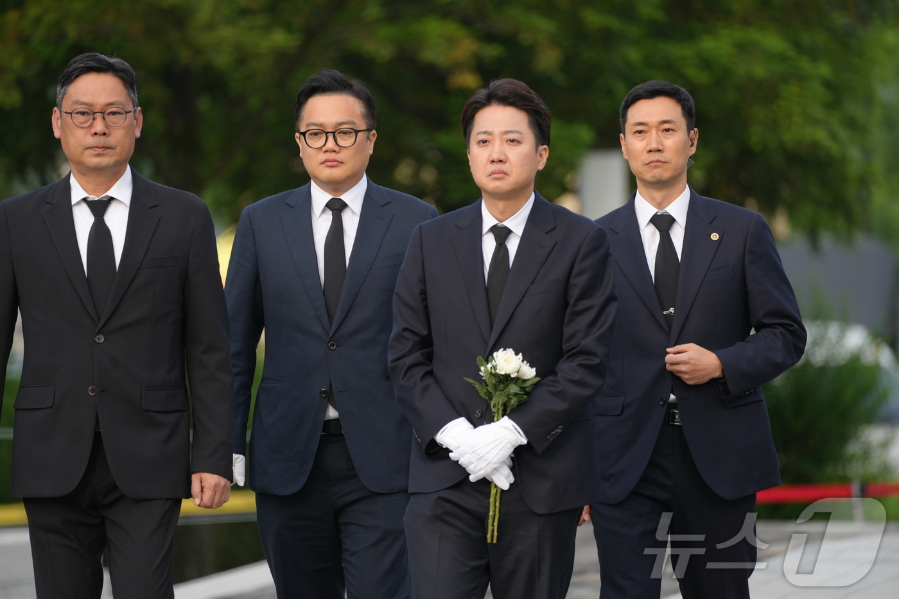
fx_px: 9987
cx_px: 450
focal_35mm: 400
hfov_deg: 5.2
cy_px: 300
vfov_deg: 3.4
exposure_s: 1/500
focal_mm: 400
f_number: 5.6
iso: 400
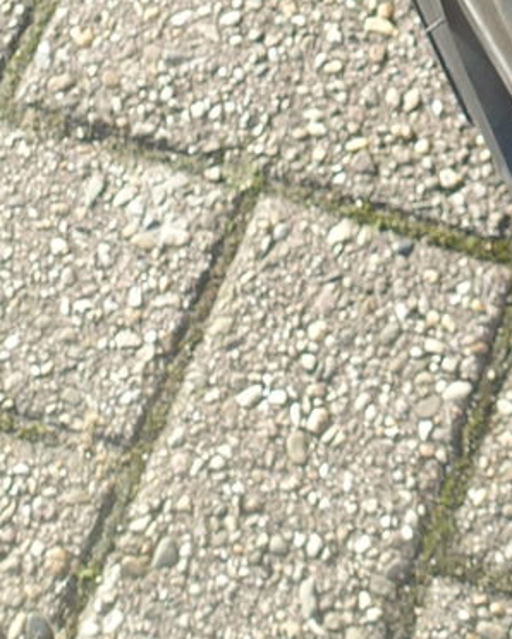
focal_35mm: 155
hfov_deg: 9.7
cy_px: -895
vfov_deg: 10.6
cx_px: 779
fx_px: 2934
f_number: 4
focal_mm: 8.8
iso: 125
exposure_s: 1/125
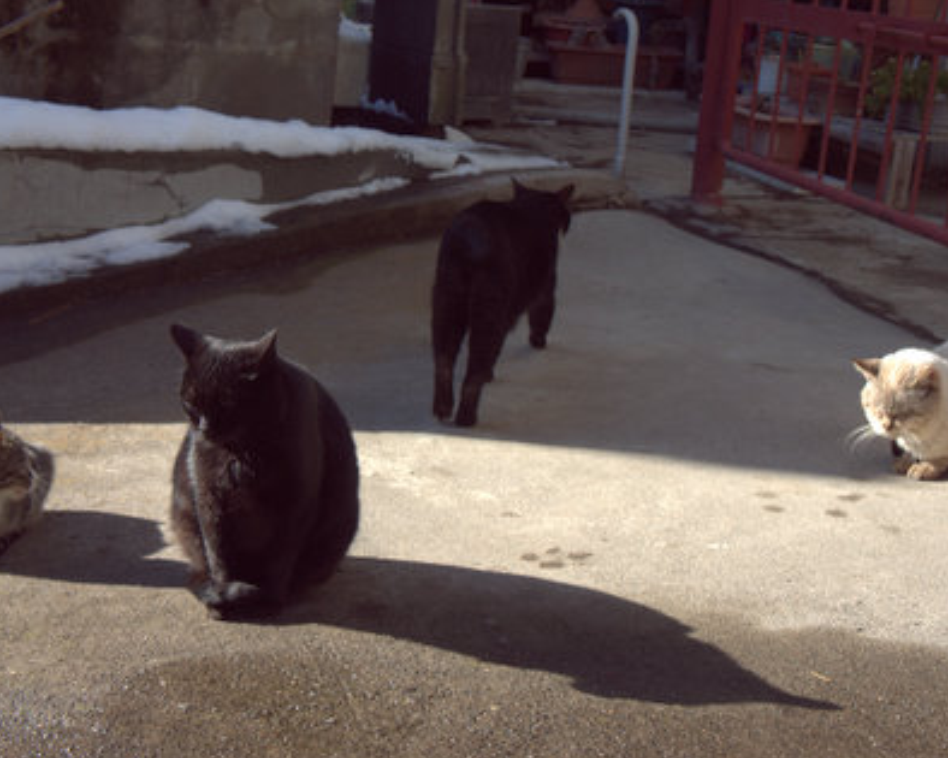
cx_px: 491
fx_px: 1587
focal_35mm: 57
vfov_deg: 26.9
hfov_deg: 33.3
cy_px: 383
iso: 200
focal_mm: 33
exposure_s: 1/160
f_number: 7.1
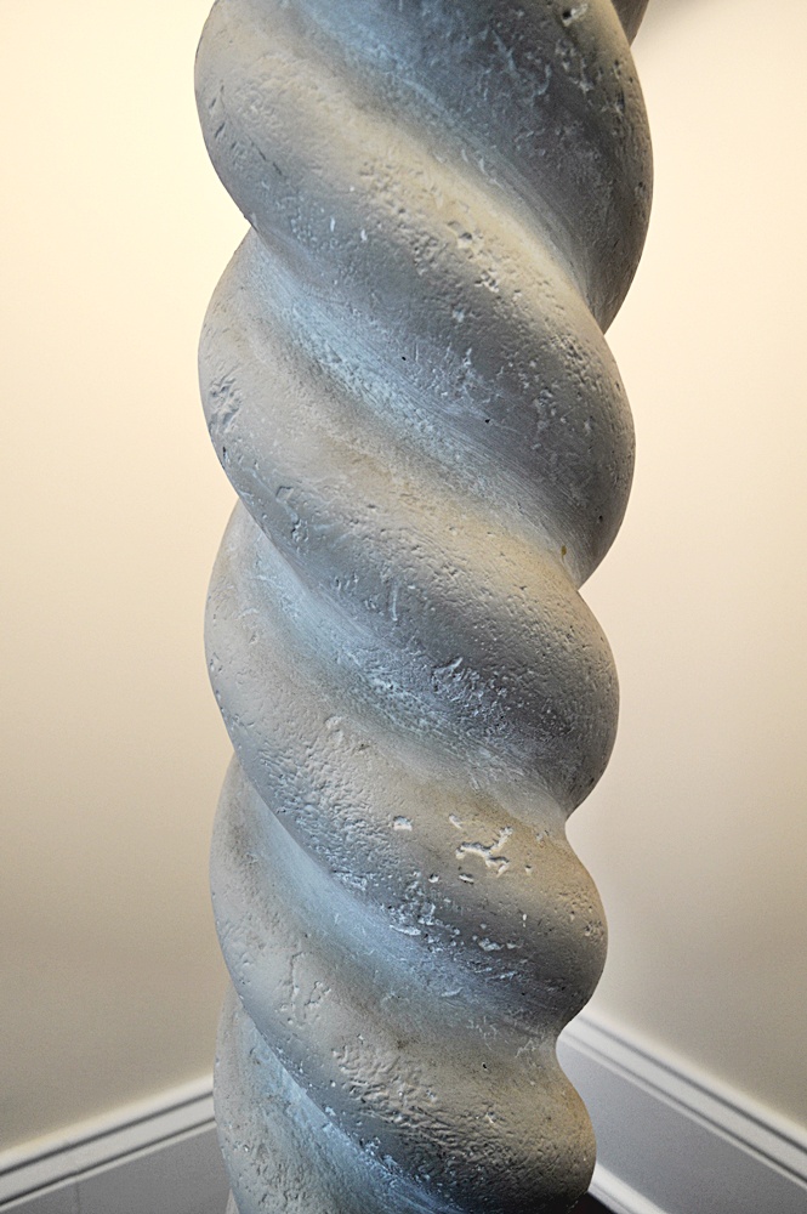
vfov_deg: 57.3
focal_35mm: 33
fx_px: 1111
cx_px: 404
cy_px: 607
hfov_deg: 39.9
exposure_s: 1/50
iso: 400
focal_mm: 22
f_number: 3.8
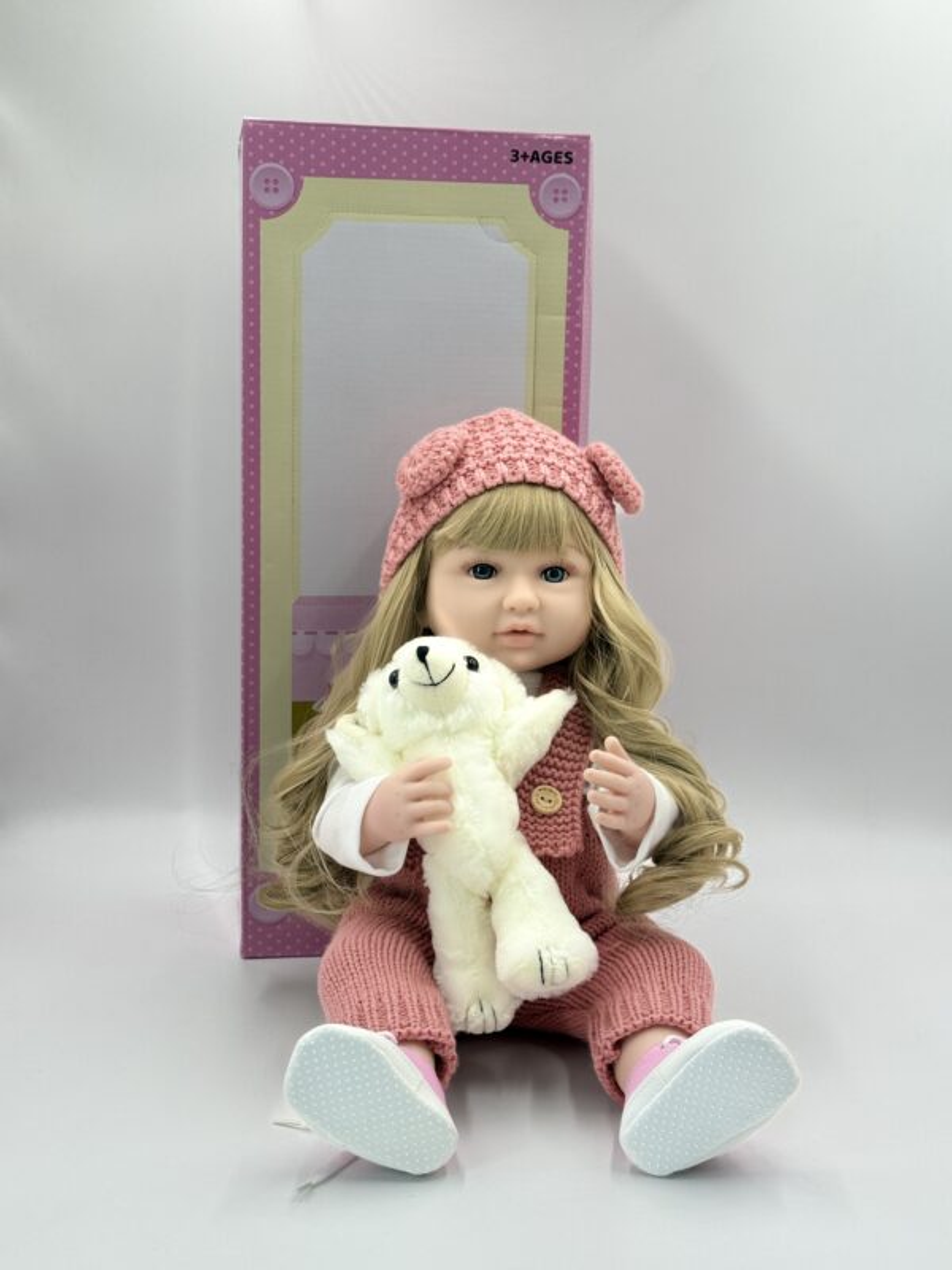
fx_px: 1760
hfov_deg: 30.3
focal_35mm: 48
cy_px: 635
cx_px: 476
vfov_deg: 39.7
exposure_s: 1/769
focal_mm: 6.76
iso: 80
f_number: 1.78
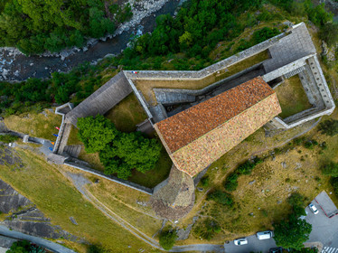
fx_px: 234
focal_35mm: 24
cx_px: 169
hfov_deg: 71.6
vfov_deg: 56.8
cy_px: 126
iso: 200
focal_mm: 12.3
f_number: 3.5
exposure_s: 1/640
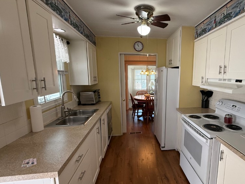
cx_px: 151
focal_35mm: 19
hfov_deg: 83.3
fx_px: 134
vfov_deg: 68.6
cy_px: 98
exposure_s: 1/120
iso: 400
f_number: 2.2
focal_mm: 2.22
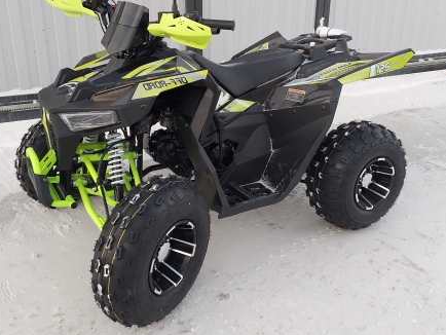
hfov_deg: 56.7
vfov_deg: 43.8
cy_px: 123
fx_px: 413
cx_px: 199
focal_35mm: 32
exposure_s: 1/50
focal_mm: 5.23
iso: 160
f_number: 1.8
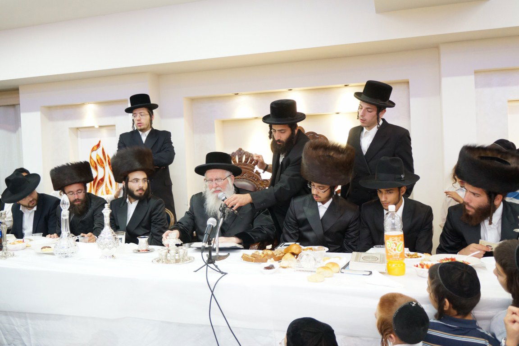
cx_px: 260
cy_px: 173
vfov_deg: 43.6
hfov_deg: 61.9
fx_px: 432
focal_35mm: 30
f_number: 4
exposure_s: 1/60
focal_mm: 20
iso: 1250
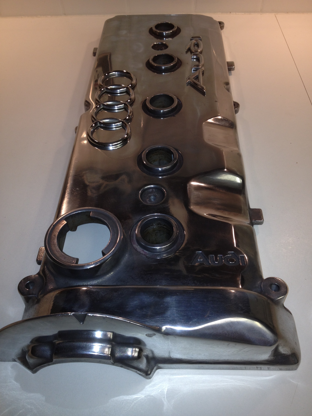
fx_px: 421
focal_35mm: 35
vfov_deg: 52.6
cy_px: 208
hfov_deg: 40.7
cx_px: 156
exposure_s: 1/50
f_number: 2.4
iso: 64
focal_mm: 4.28
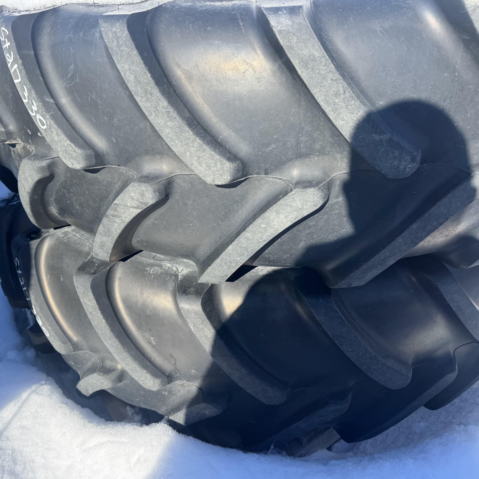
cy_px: 242
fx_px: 454
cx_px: 188
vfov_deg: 55.6
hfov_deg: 55.1
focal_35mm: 29
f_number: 1.78
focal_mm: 6.76
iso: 80
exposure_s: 1/1678
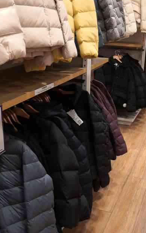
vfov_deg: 46.1
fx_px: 274
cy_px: 104
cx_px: 92
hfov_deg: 29.7
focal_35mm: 43
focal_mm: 3.95
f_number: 1.6
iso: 100
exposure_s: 1/100
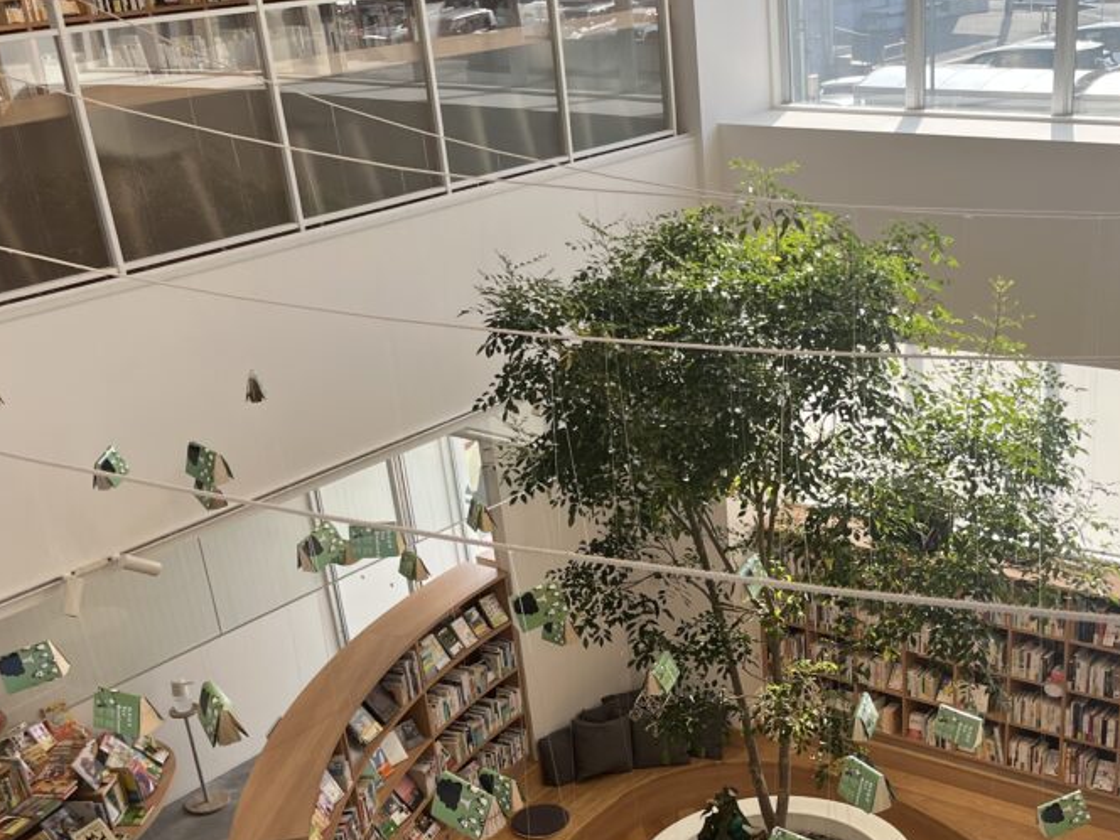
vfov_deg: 30.0
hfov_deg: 39.8
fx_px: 1521
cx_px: 781
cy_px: 697
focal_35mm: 47
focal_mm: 5.1
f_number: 1.6
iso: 50
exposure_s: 1/766
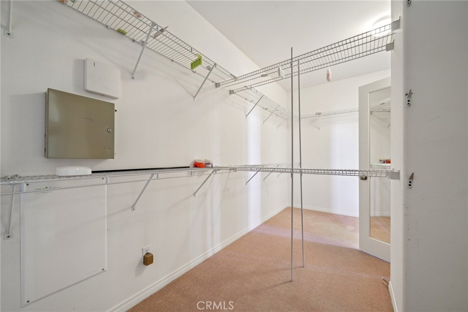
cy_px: 156
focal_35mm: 13
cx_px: 234
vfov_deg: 85.4
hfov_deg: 108.3
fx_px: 169
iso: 400
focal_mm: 13
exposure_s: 1/5
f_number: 8
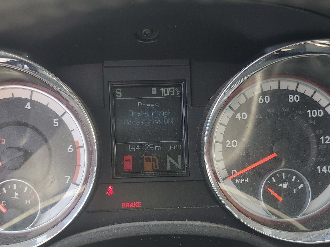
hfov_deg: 51.3
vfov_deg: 39.4
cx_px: 157
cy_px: 154
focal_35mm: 36
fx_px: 343
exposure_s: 1/227
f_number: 1.5
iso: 50
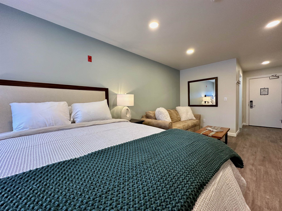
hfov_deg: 102.1
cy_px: 106
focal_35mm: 14
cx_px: 141
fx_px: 114
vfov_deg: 85.7
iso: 200
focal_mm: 2.22
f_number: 2.2
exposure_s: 1/120
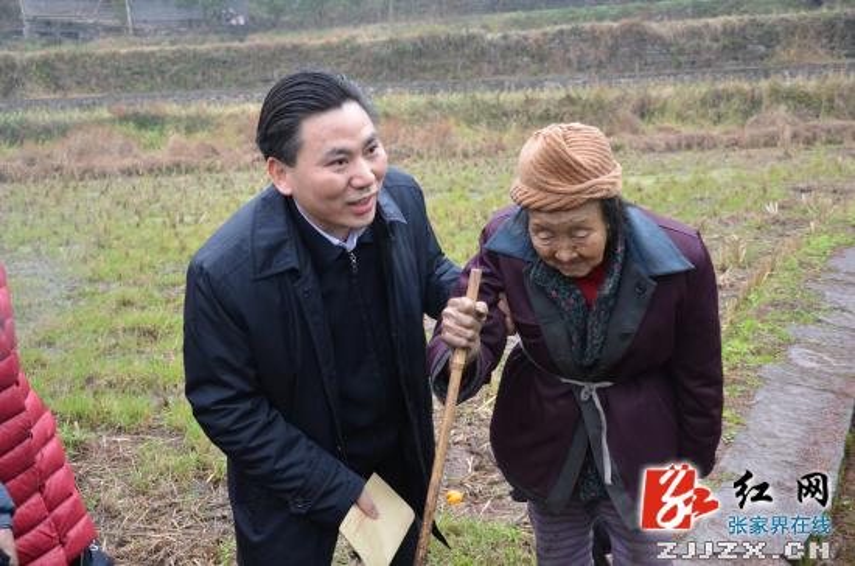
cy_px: 283
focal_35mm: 38
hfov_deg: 51.4
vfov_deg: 35.3
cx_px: 428
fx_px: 889
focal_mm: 25
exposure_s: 1/60
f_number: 4
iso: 400
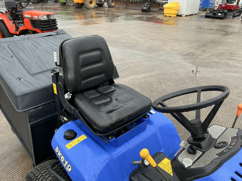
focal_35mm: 28
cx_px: 121
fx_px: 196
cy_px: 90
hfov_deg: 63.4
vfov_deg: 49.7
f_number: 1.8
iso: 25
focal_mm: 3
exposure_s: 1/289
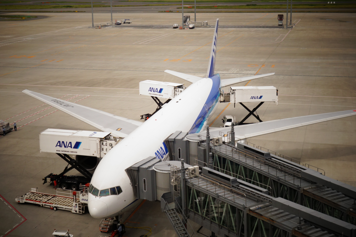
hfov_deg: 35.6
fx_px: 554
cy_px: 102
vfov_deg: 24.2
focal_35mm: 56
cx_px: 166
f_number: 5.6
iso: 200
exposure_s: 1/2000
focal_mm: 17.6
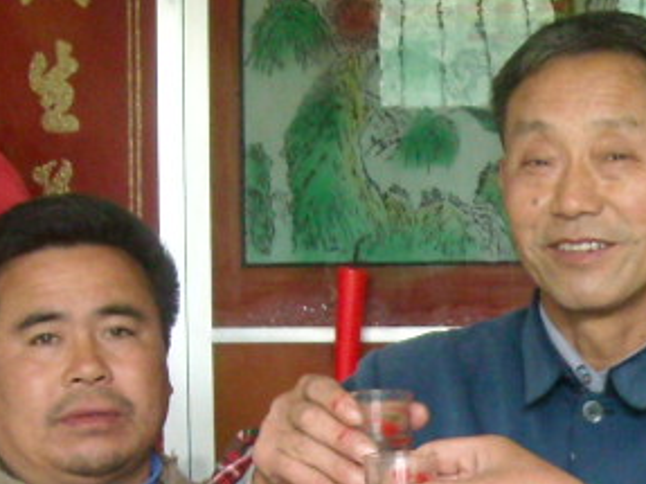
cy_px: 610
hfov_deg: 15.2
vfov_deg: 11.6
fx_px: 2332
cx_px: 781
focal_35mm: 125
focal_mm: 5.7
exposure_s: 1/42
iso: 400
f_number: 2.8
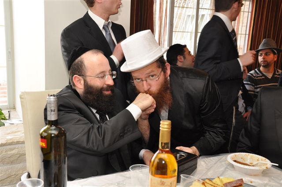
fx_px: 329
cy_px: 94
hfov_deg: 46.5
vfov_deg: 31.8
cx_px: 141
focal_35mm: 42
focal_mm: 28
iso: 400
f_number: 5.6
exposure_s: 1/60
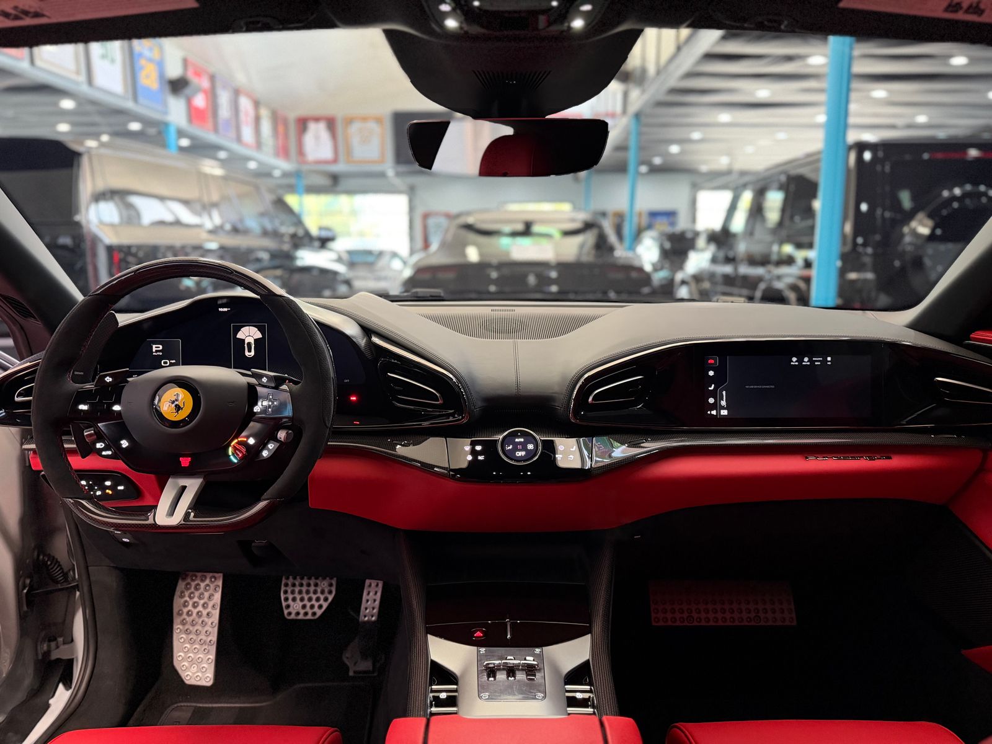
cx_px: 496
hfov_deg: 71.6
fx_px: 688
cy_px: 372
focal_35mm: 24
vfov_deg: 56.8
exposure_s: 1/50
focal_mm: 6.76
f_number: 1.78
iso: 800
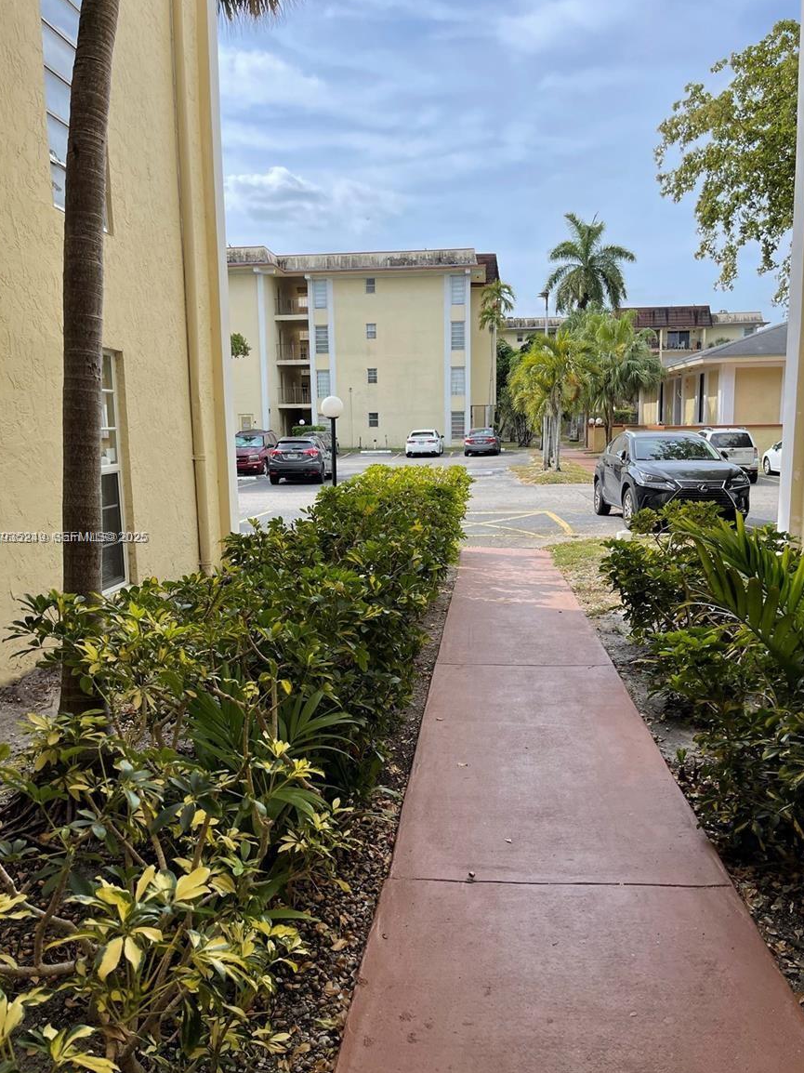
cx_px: 394
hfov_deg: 53.0
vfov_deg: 67.3
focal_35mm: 26
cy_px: 538
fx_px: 805
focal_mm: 5.1
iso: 32
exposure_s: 1/2012
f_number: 1.6
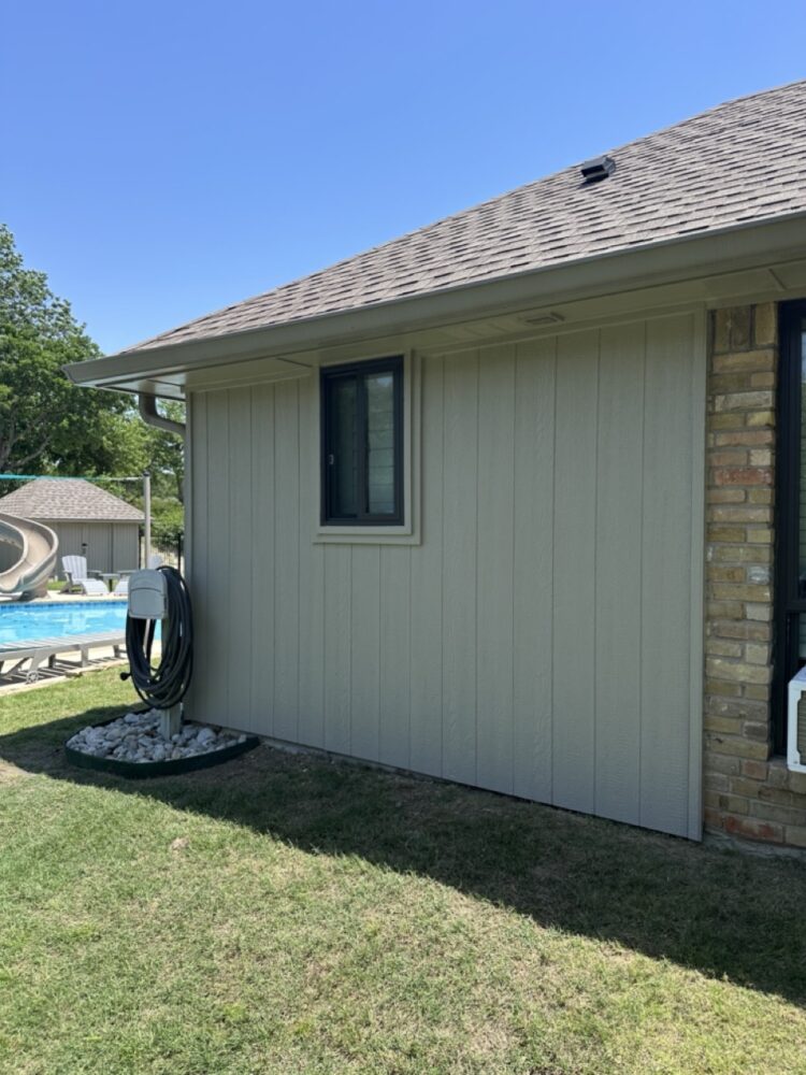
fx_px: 745
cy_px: 538
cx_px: 403
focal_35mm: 24
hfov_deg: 56.8
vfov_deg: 71.6
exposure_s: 1/2203
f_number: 1.78
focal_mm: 6.86
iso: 80
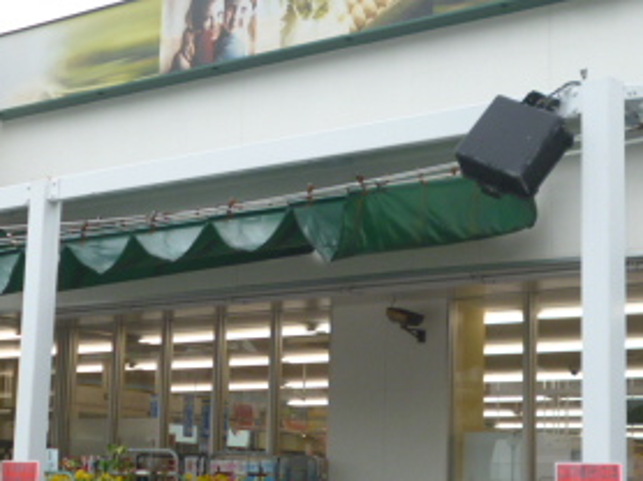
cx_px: 261
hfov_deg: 23.5
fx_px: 1540
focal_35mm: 83
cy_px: 166
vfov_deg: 17.7
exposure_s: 1/160
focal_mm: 6.4
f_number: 3.1
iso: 100
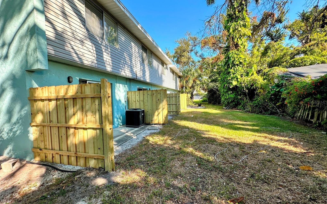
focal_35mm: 15
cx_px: 164
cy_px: 102
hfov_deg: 101.5
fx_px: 134
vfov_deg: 74.8
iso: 40
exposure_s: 1/518
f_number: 2.2
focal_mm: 2.22
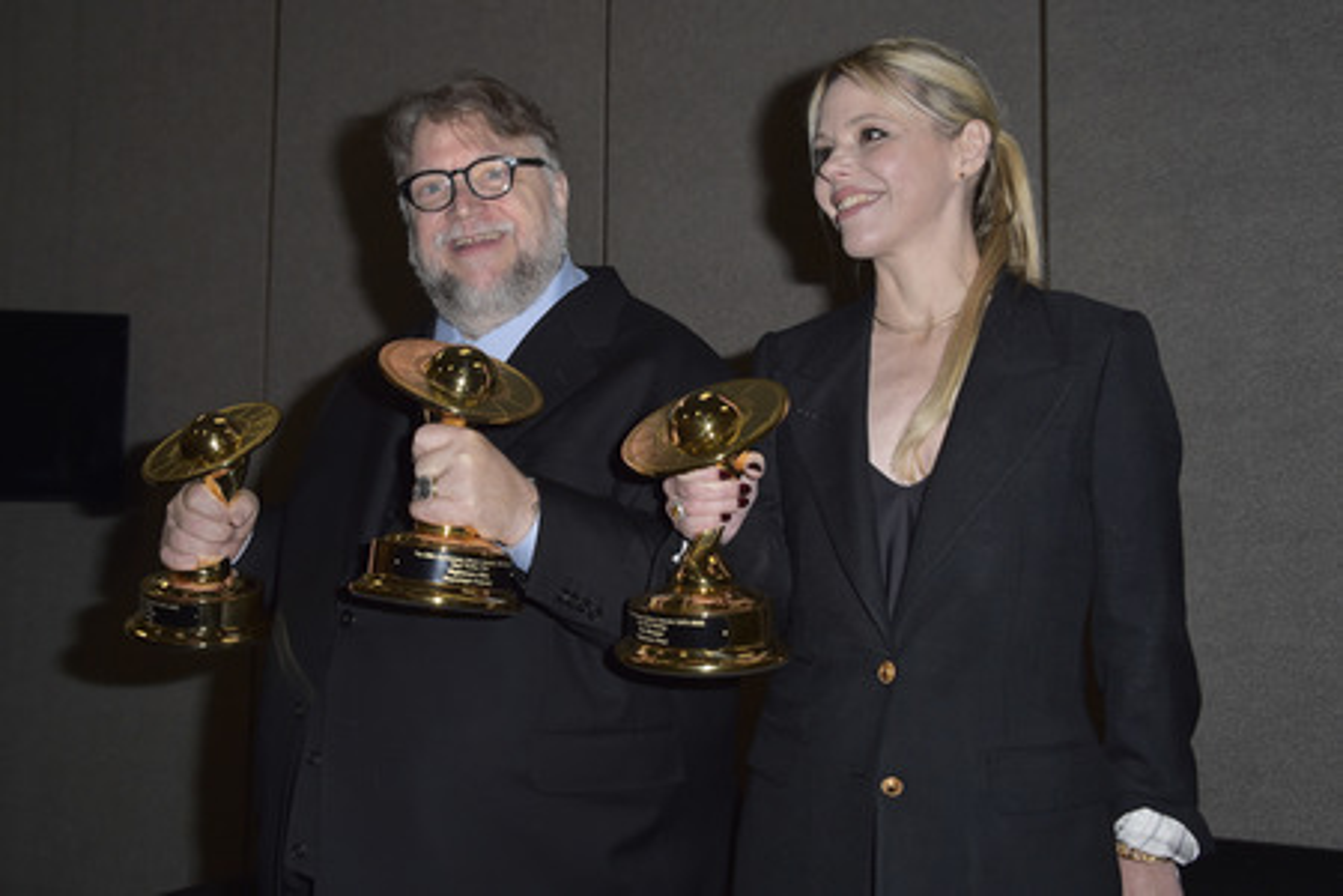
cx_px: 672
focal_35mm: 36
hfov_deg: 53.1
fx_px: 1343
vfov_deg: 36.9
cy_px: 448
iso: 400
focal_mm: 36
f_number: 6.3
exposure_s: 1/250
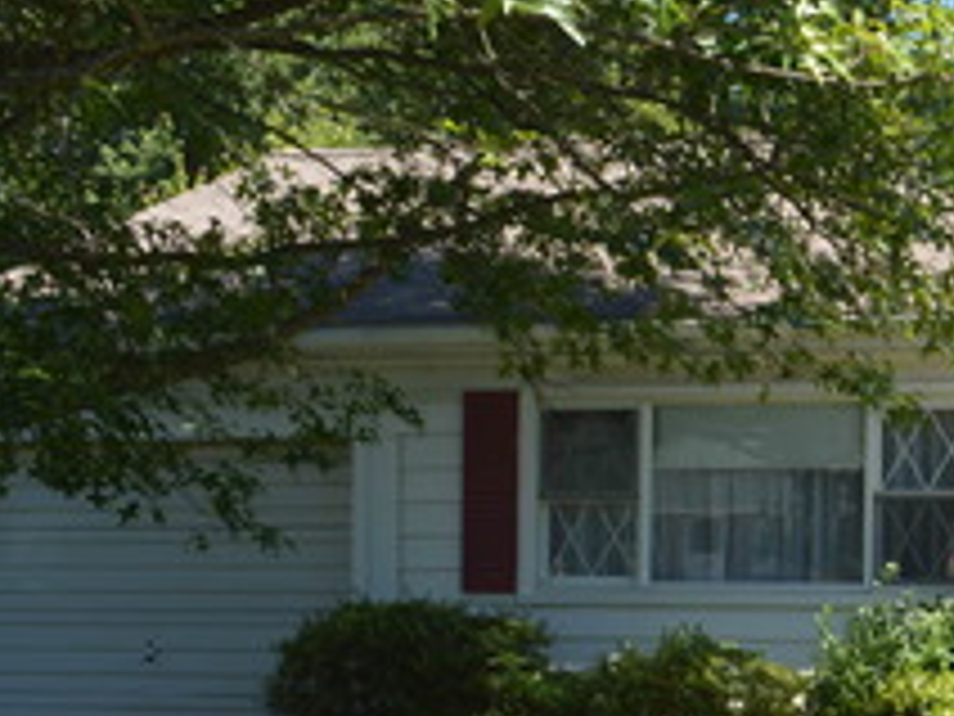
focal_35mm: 87
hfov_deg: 19.9
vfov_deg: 16.9
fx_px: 2398
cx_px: 1379
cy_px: 511
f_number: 5.6
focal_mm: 18
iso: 100
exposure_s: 1/200
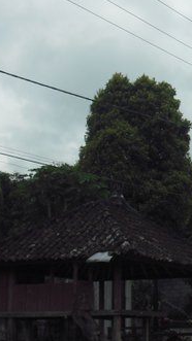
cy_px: 167
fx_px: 906
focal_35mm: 100
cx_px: 316
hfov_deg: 11.4
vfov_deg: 21.4
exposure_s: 1/500
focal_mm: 6.2
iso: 100
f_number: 8
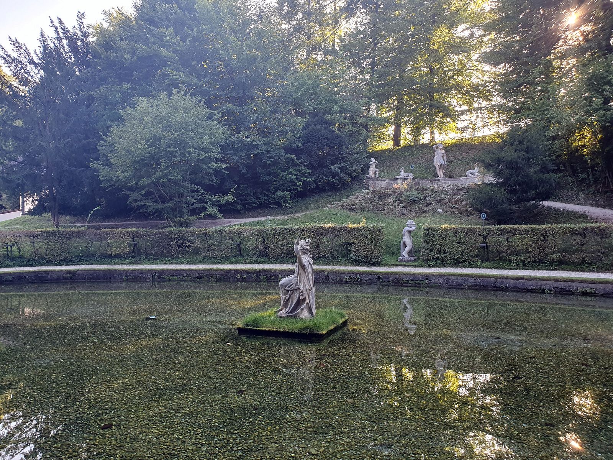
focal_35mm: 26
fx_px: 460
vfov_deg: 53.1
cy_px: 230
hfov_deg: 67.3
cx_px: 306
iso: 100
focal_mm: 4.32
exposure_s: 1/120
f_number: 2.4
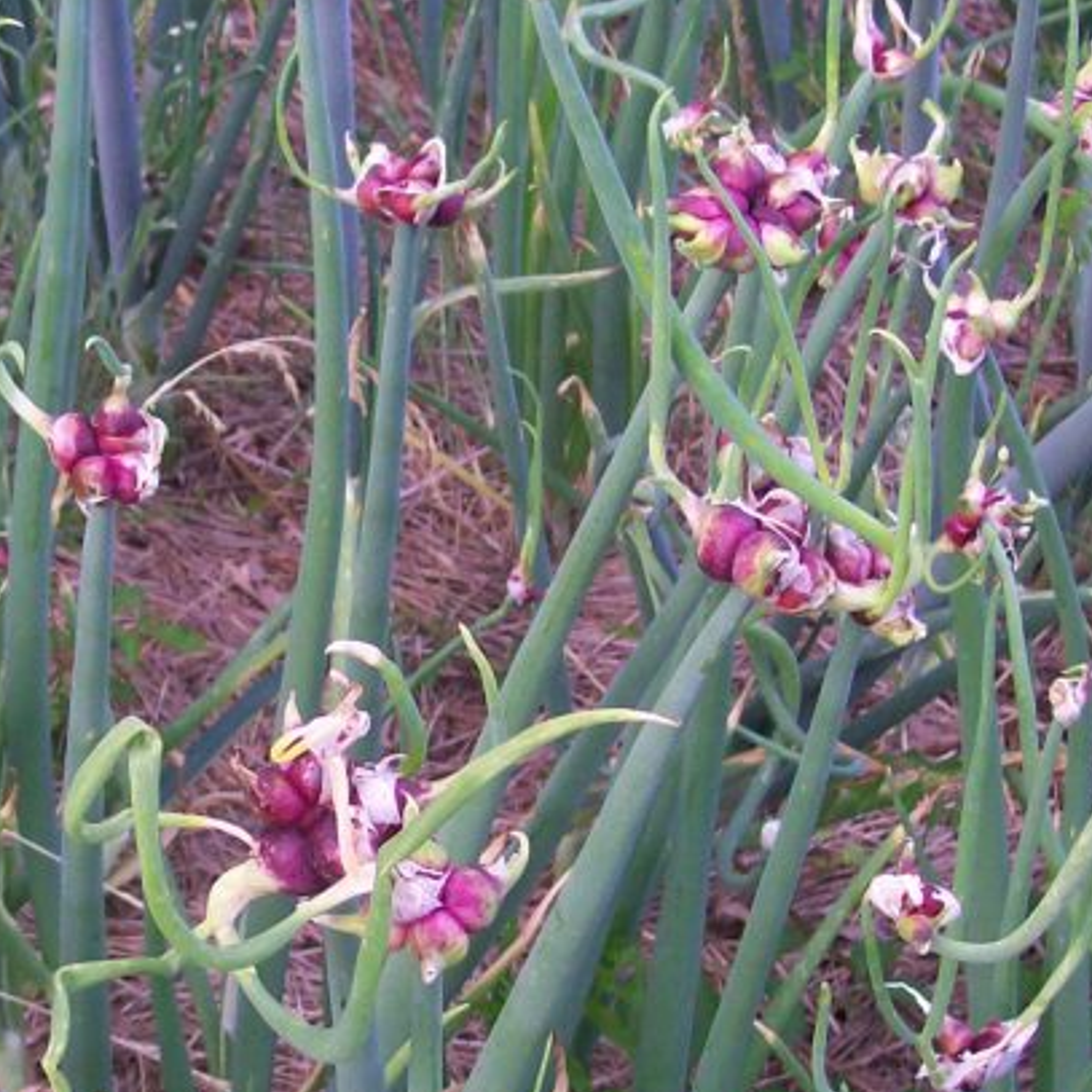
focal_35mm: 80
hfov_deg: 21.4
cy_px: 660
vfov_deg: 21.6
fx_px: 2855
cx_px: 207
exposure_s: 1/32
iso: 122
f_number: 2.7
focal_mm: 6
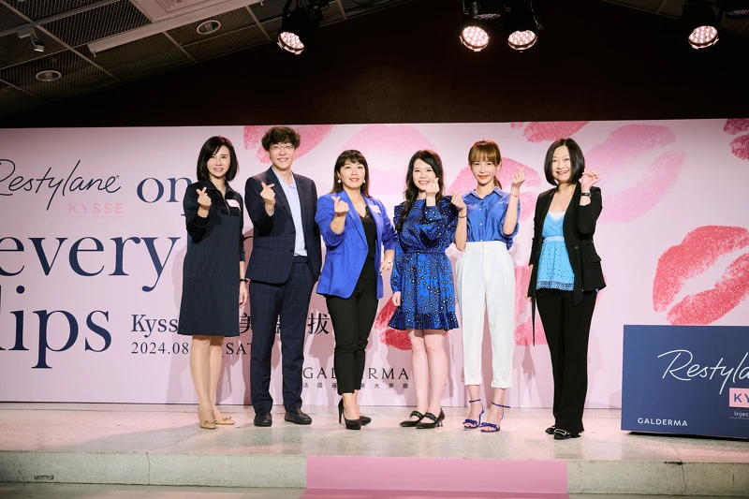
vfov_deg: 29.2
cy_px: 250
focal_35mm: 46
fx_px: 957
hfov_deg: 42.8
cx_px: 374
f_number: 4
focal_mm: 46
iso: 1000
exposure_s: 1/250
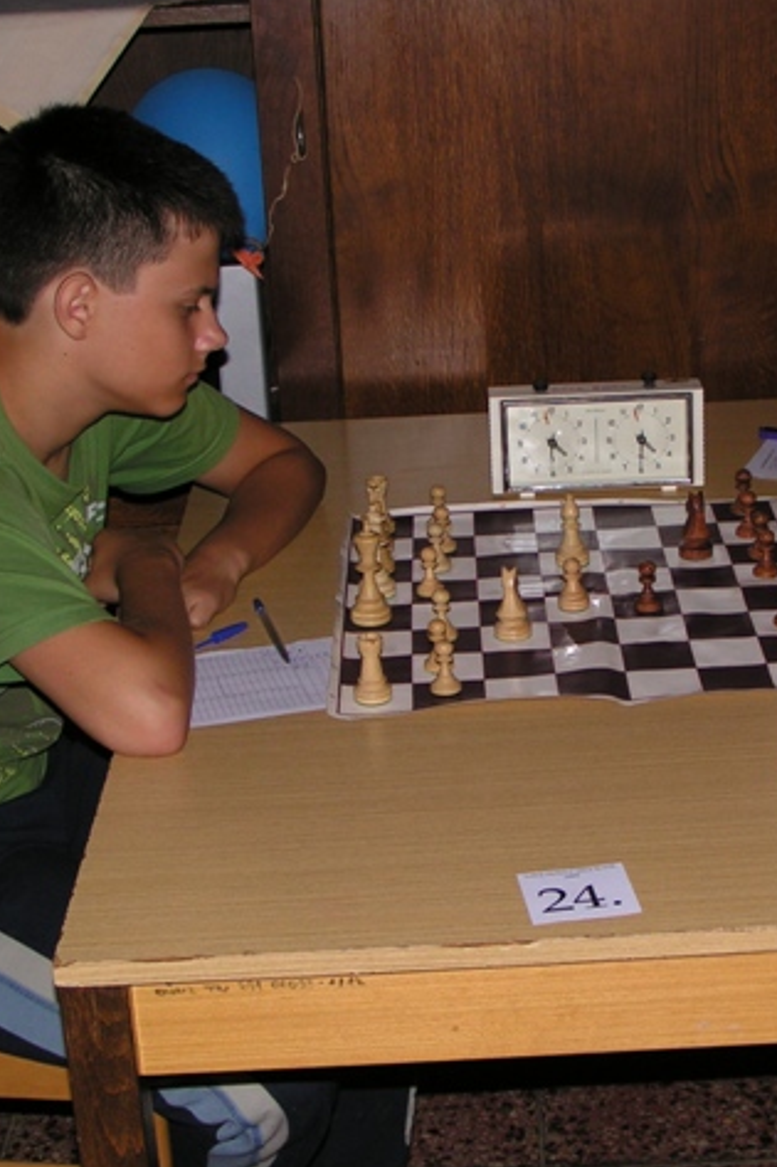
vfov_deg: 29.3
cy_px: 587
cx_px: 513
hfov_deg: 19.7
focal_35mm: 69
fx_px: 2235
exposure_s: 1/50
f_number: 4
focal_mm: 7.6
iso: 50
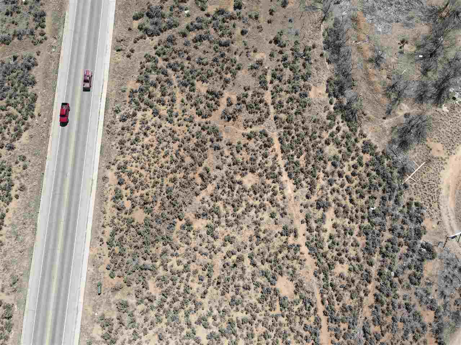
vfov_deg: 56.8
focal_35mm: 24
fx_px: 320
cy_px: 172
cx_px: 230
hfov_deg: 71.6
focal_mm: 4.5
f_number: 2.8
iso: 100
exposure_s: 1/500
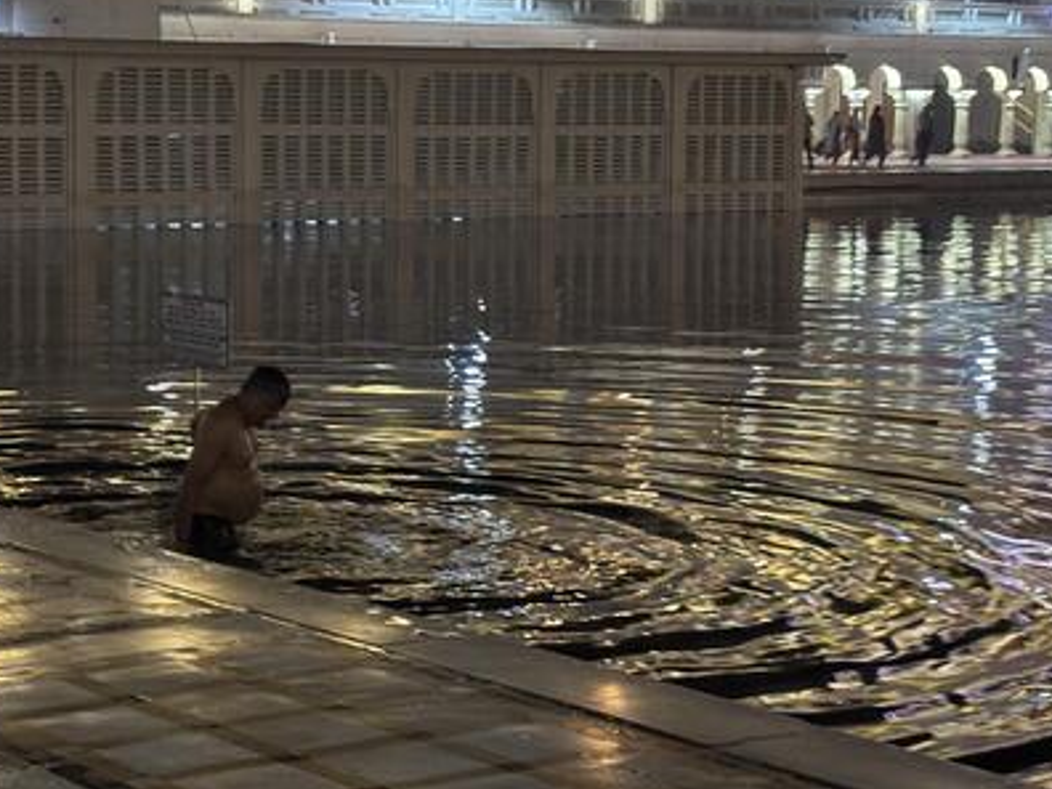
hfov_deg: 21.3
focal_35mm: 92
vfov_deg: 16.0
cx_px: 422
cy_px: 278
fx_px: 2796
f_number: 1.6
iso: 250
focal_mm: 5.96
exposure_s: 1/25
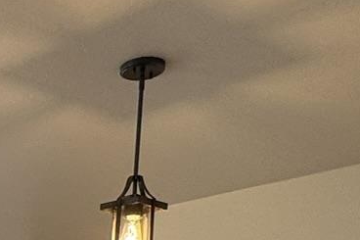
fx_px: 810
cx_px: -165
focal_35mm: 81
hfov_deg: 21.4
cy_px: 445
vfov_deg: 14.6
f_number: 2.2
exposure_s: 1/120
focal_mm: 2.22
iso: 100
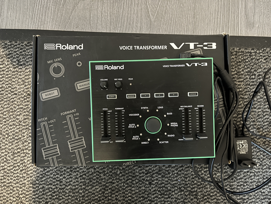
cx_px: 136
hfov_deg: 67.3
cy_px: 102
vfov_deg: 53.1
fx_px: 204
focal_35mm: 26
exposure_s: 1/13
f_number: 1.6
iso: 640
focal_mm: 5.1
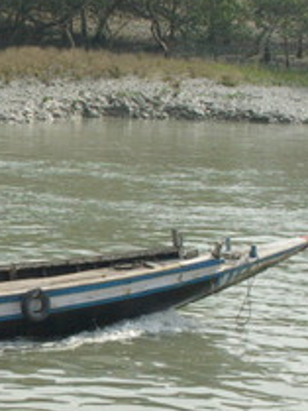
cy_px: 264
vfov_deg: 8.9
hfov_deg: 6.6
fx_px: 2619
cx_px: -214
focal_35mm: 221
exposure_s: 1/1500
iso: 800
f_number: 9.5
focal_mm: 50
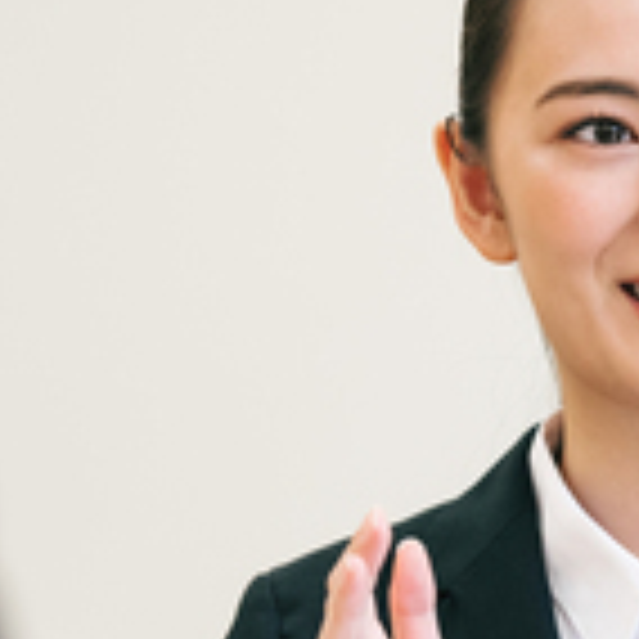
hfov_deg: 3.7
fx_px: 9858
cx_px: 698
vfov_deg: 3.7
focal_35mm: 472
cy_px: 742
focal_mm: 105
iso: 500
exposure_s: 1/200
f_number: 2.8
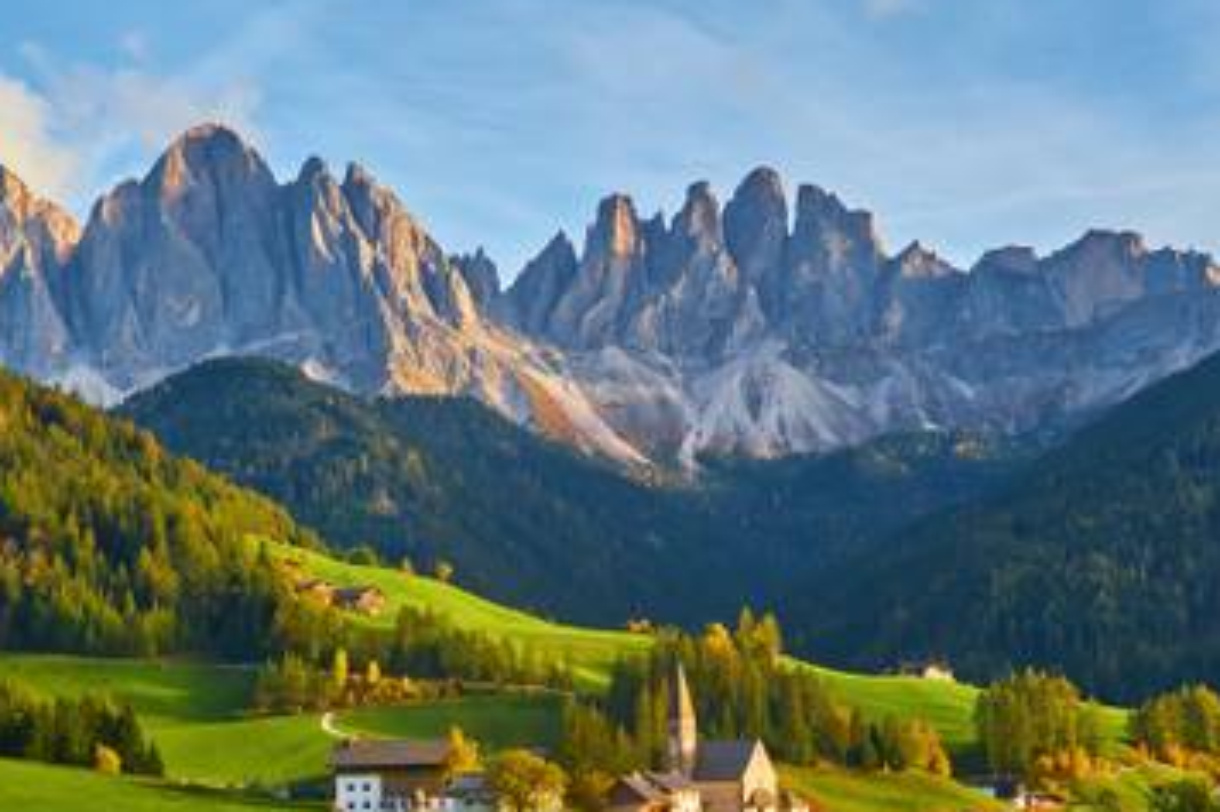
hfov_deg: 30.1
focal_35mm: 67
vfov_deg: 20.2
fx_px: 2269
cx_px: 581
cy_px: 593
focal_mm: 37
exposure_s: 1/125
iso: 250
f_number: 10
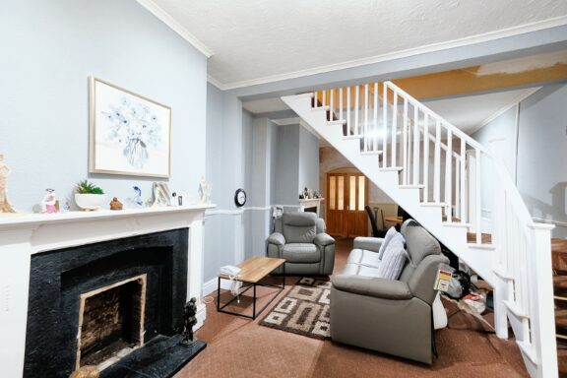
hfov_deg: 100.4
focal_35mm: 15
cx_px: 284
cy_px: 189
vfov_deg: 77.3
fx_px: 236
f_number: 4
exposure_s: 1/12
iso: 800
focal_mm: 10
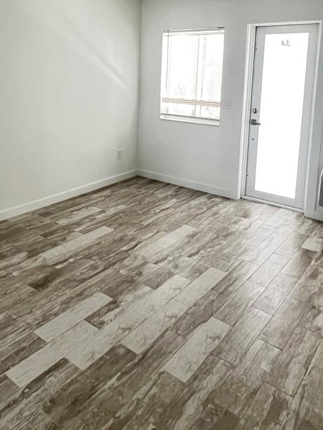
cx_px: 106
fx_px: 361
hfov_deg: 47.4
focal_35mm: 29
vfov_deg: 59.0
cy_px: 118
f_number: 1.8
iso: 400
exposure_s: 1/60
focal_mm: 1.57
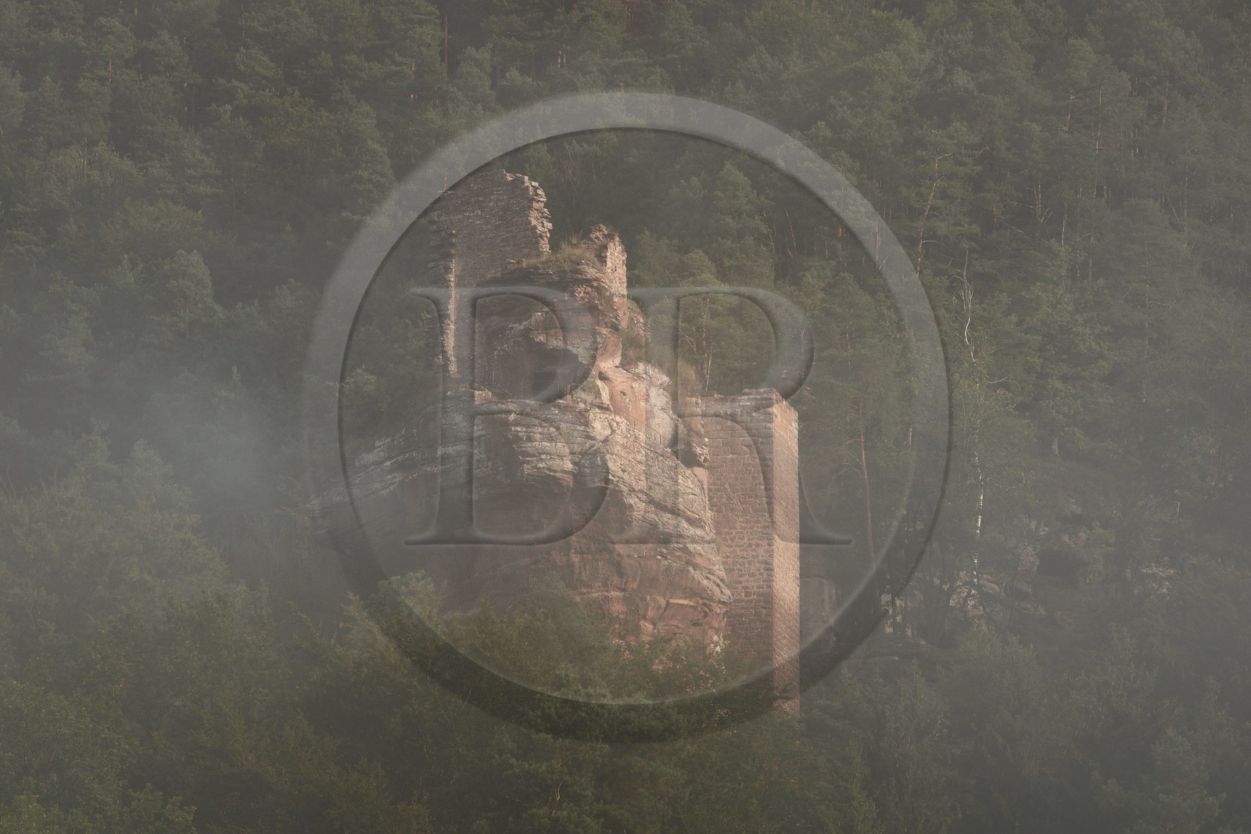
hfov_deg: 10.3
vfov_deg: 6.9
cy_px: 417
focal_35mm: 200
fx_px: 6948
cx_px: 626
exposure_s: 1/320
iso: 400
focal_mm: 200
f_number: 11
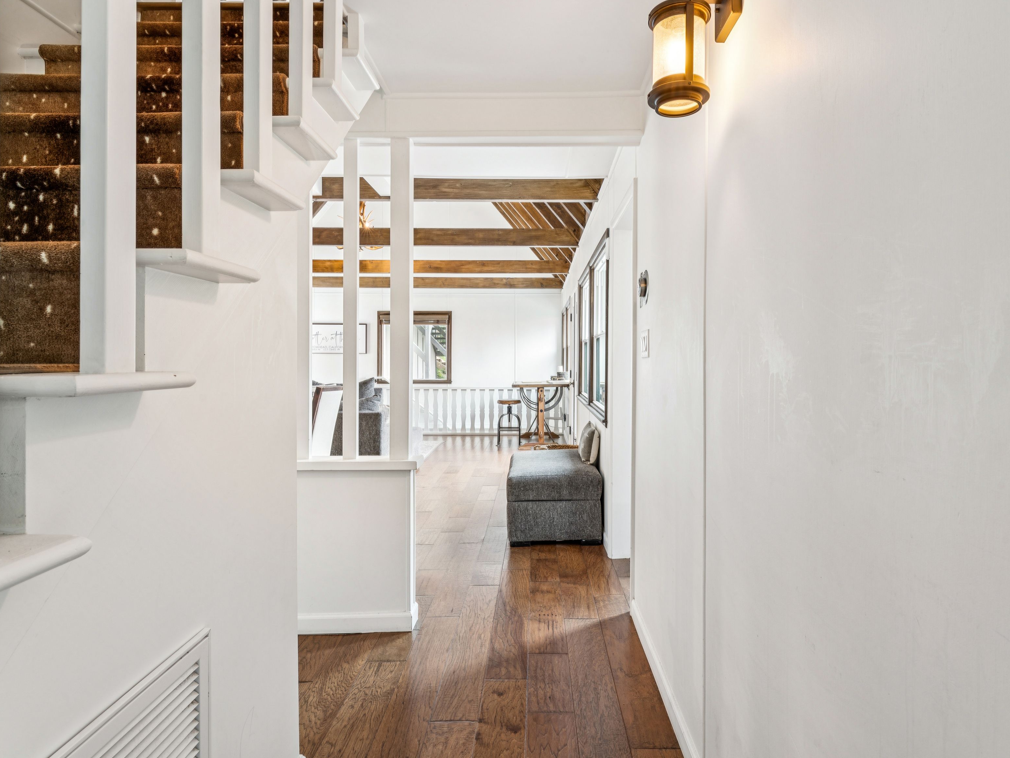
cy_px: 368
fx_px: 577
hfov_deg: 82.3
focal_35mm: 20
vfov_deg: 66.5
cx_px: 538
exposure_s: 1.6
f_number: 13
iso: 100
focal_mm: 17.7
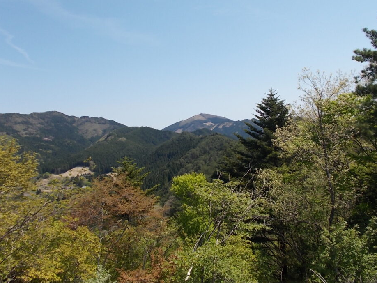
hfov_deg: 61.6
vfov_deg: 48.2
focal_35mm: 29
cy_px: 128
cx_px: 199
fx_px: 316
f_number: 8
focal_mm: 4.6
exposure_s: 1/125
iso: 80
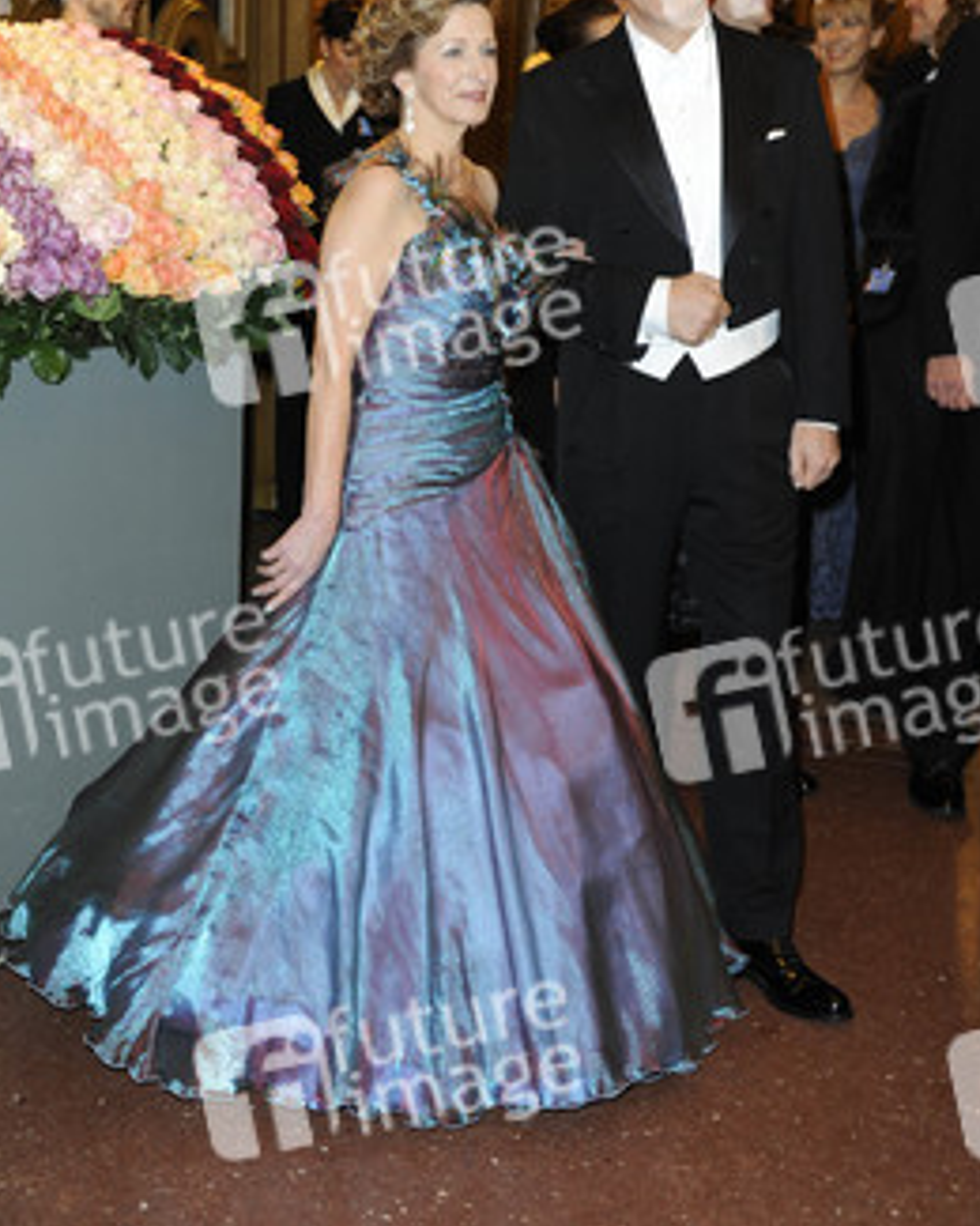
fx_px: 2175
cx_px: 498
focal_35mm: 60
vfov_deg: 31.4
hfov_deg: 25.4
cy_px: 505
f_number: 5.6
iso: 2500
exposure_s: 1/50
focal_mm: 52
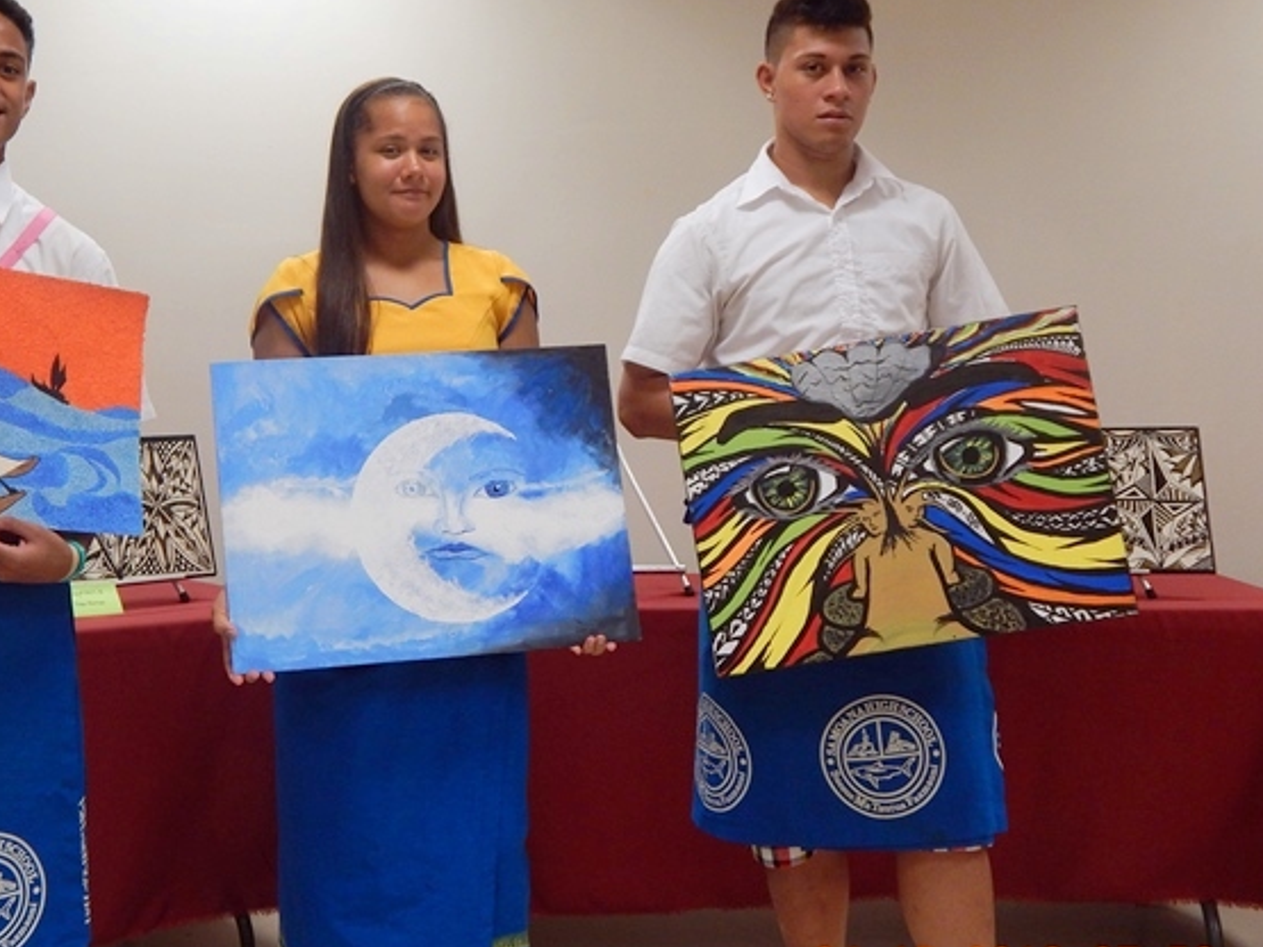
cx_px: 462
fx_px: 1787
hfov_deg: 38.6
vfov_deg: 29.6
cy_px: 428
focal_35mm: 49
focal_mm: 6.1
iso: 220
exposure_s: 1/30
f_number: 3.3
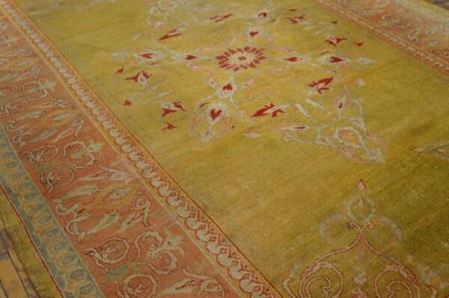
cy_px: 149
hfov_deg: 53.2
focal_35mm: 36
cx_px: 224
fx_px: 449
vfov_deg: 36.8
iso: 640
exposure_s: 1/60
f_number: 4
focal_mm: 24
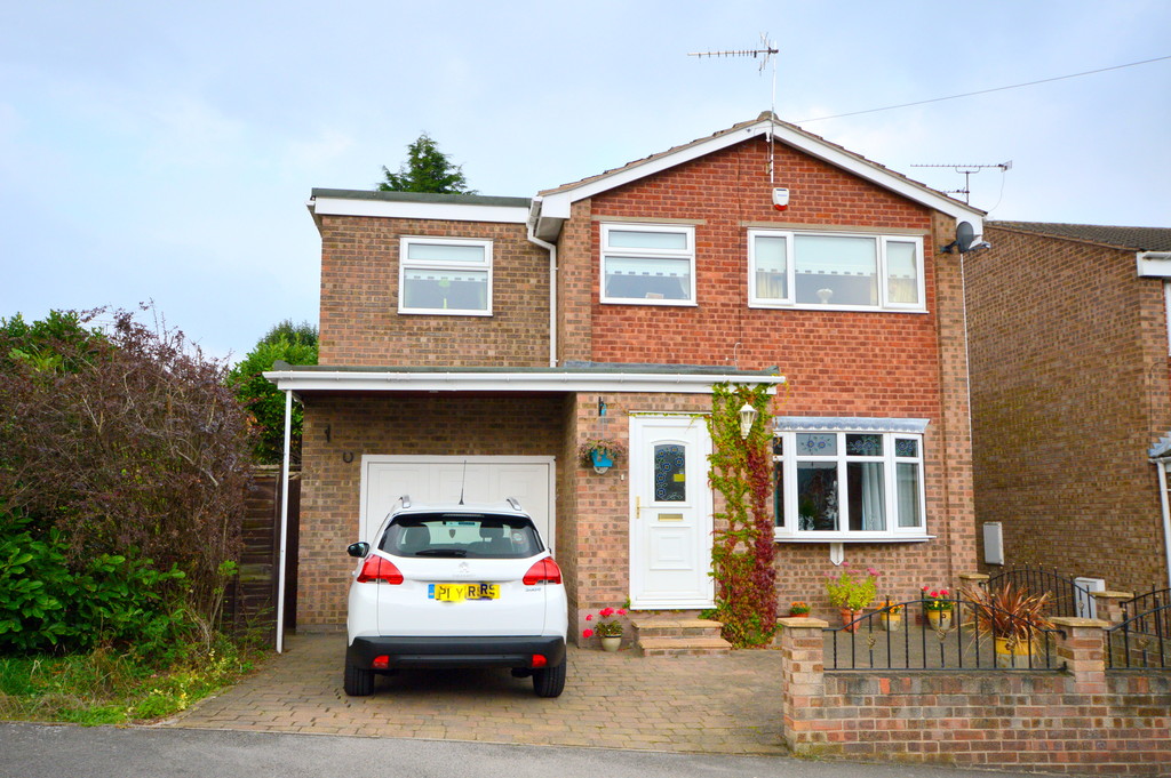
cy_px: 389
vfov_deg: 43.5
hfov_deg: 62.0
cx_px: 586
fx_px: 975
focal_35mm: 30
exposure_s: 1/320
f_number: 10
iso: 400
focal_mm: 20
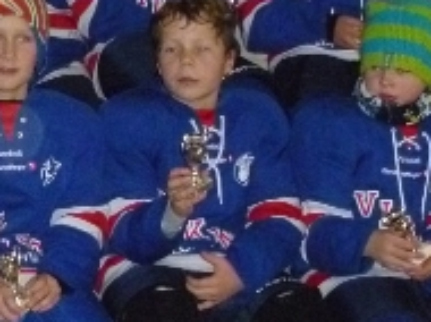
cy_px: 135
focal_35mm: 155
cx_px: -22
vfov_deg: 9.6
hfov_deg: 12.6
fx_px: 1927
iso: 1000
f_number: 4
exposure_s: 1/30
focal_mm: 9.6
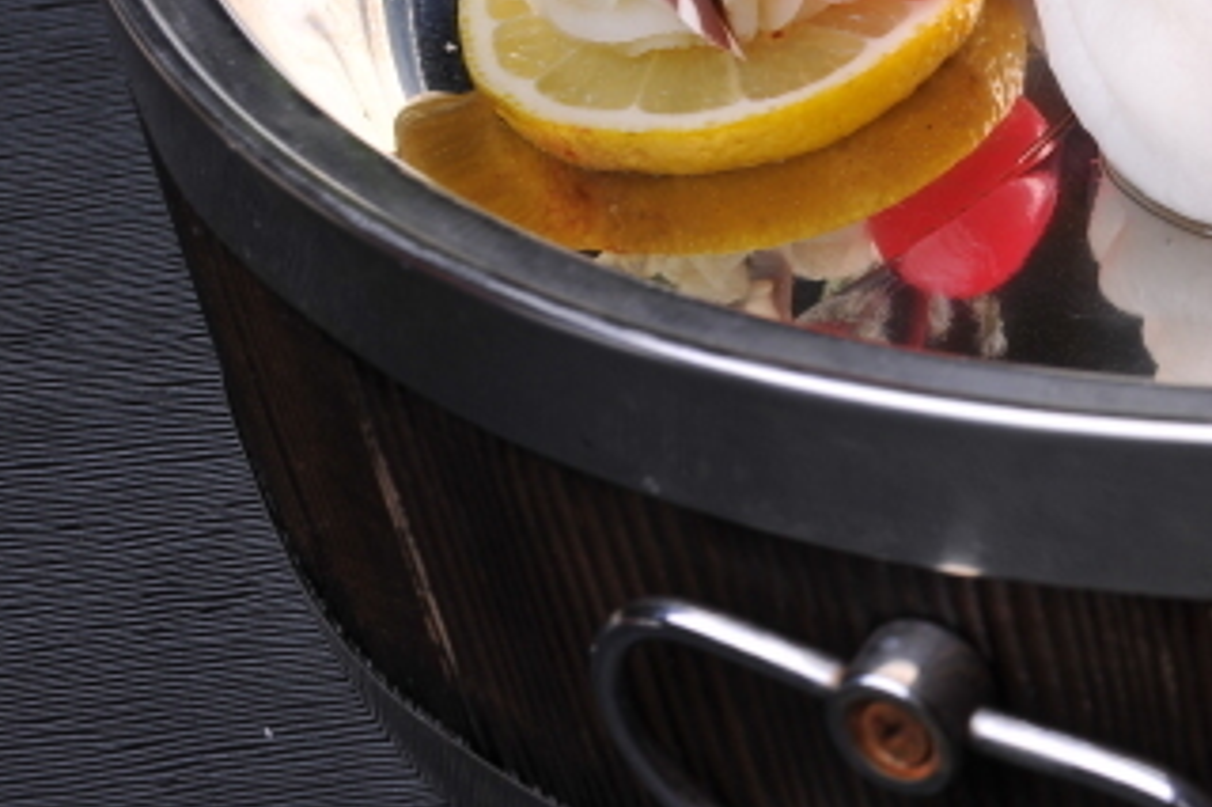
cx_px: 1727
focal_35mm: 160
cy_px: -180
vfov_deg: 8.5
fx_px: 5384
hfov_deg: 12.3
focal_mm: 50
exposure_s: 1/125
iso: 100
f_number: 14
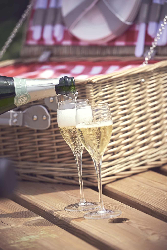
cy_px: 125
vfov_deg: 10.3
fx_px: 1390
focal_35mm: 200
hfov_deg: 6.9
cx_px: 84
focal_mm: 200
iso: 800
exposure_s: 1/3200
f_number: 6.3
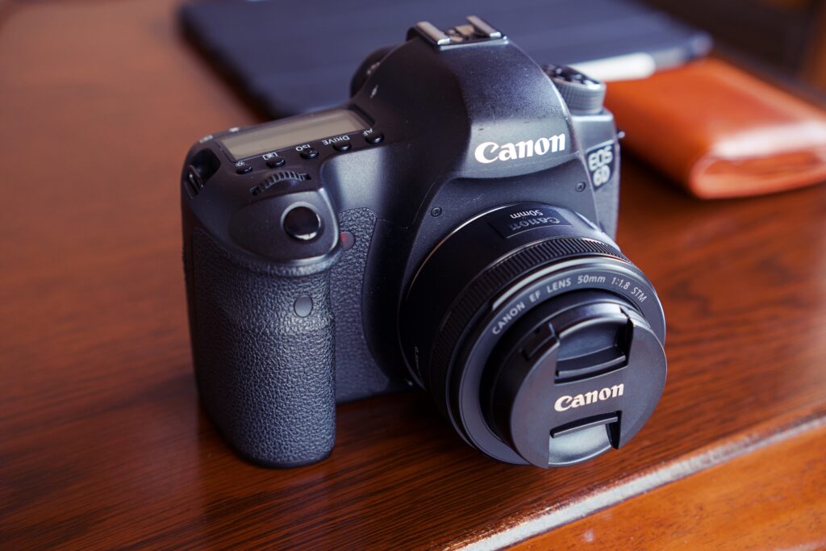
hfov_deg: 39.6
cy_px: 276
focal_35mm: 50
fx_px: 1147
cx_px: 413
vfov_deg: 27.0
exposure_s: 1/15
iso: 320
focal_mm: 33
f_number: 2.8
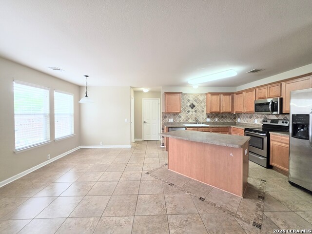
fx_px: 117
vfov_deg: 89.9
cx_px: 156
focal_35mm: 13
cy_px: 117
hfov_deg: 106.2
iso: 100
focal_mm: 2.2
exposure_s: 1/120
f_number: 1.9
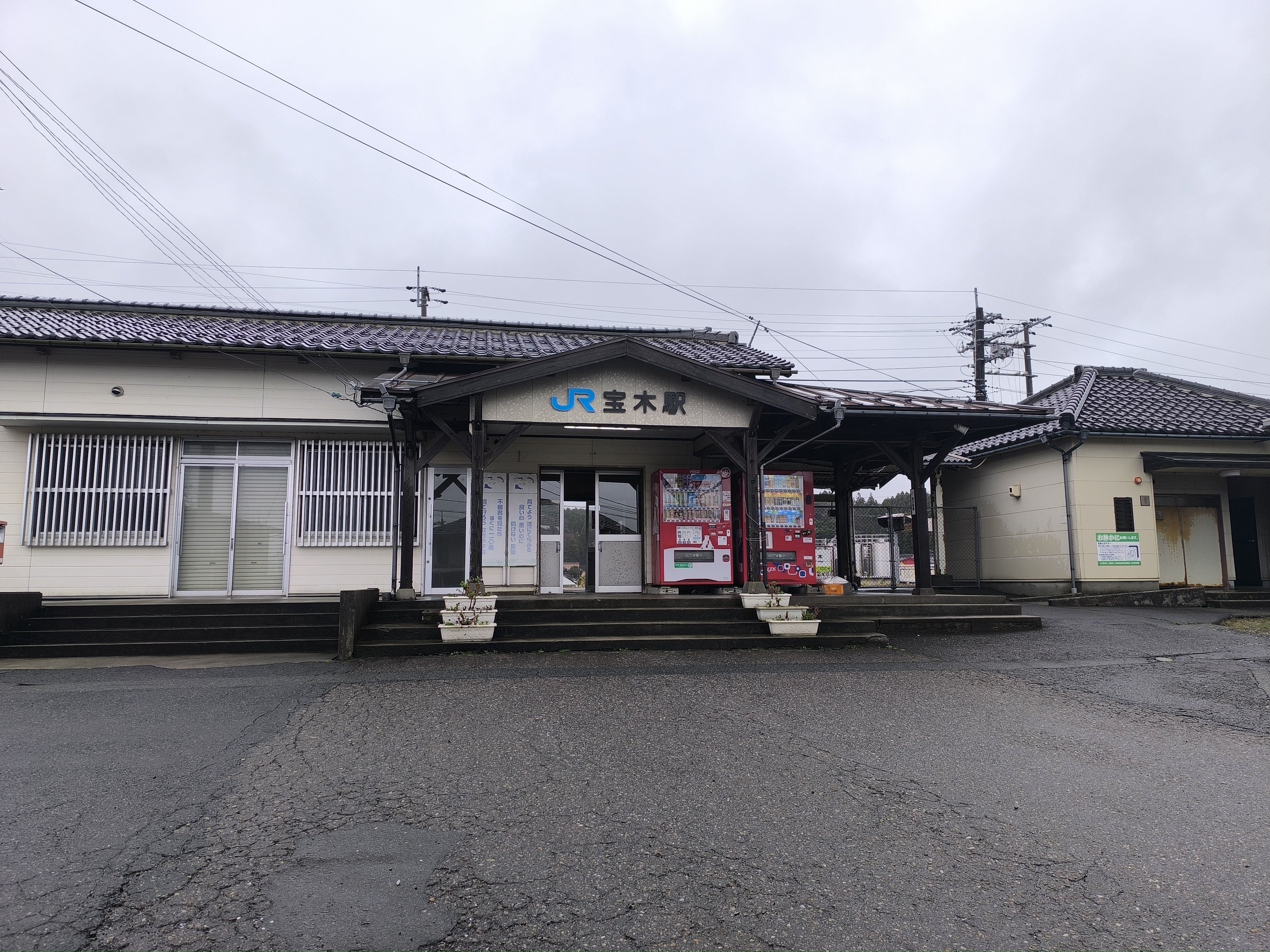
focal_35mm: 23
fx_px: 844
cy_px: 476
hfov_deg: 73.9
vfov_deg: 58.9
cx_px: 635
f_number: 1.65
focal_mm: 6.14
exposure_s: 1/165
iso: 50
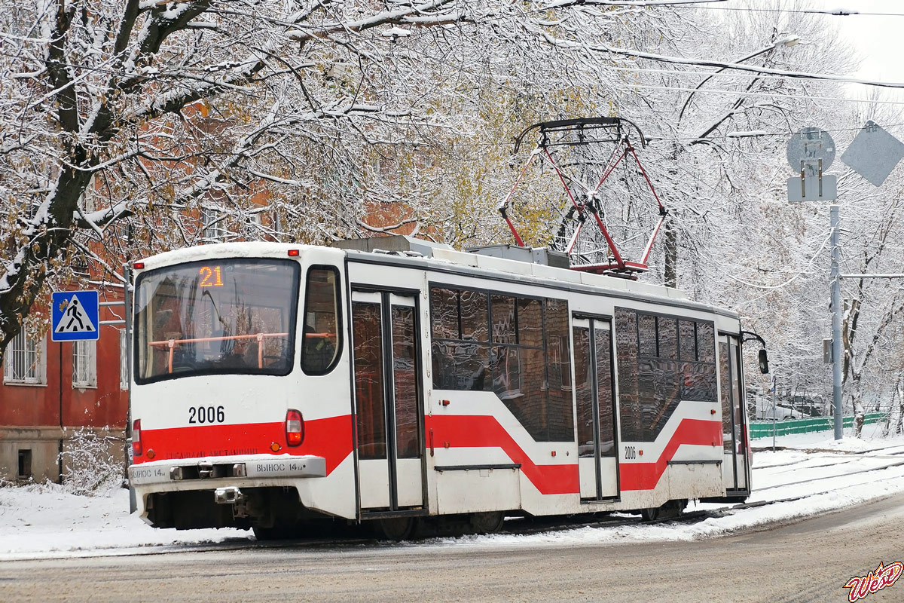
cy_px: 302
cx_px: 452
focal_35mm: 105
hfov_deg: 19.5
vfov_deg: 13.0
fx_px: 2636
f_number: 5.6
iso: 400
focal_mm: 70
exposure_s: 1/500
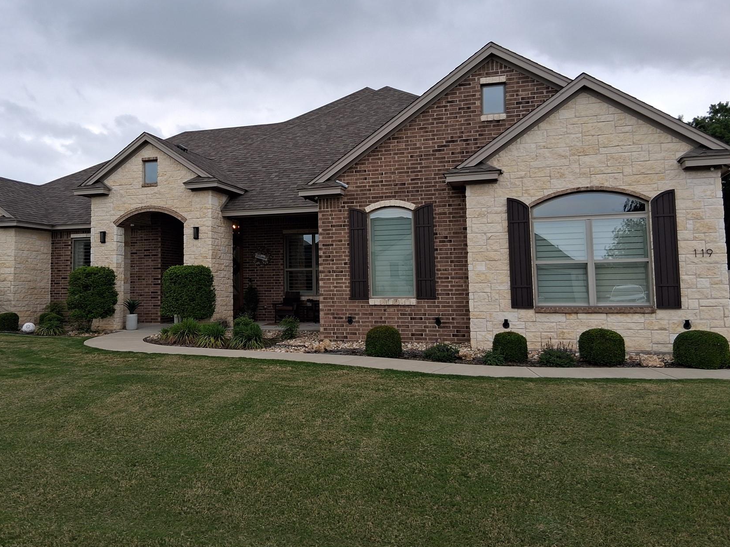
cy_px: 235
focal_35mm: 32
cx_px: 286
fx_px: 675
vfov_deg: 44.0
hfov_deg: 56.3
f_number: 1.8
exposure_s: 1/114
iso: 25
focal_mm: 3.98
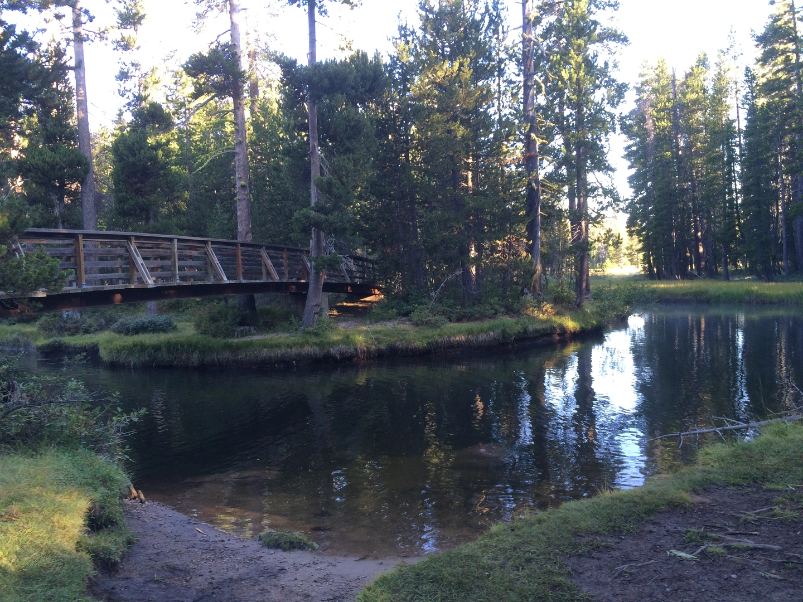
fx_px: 673
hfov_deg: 61.7
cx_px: 402
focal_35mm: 29
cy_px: 301
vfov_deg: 48.2
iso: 40
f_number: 2.2
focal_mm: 4.15
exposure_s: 1/60
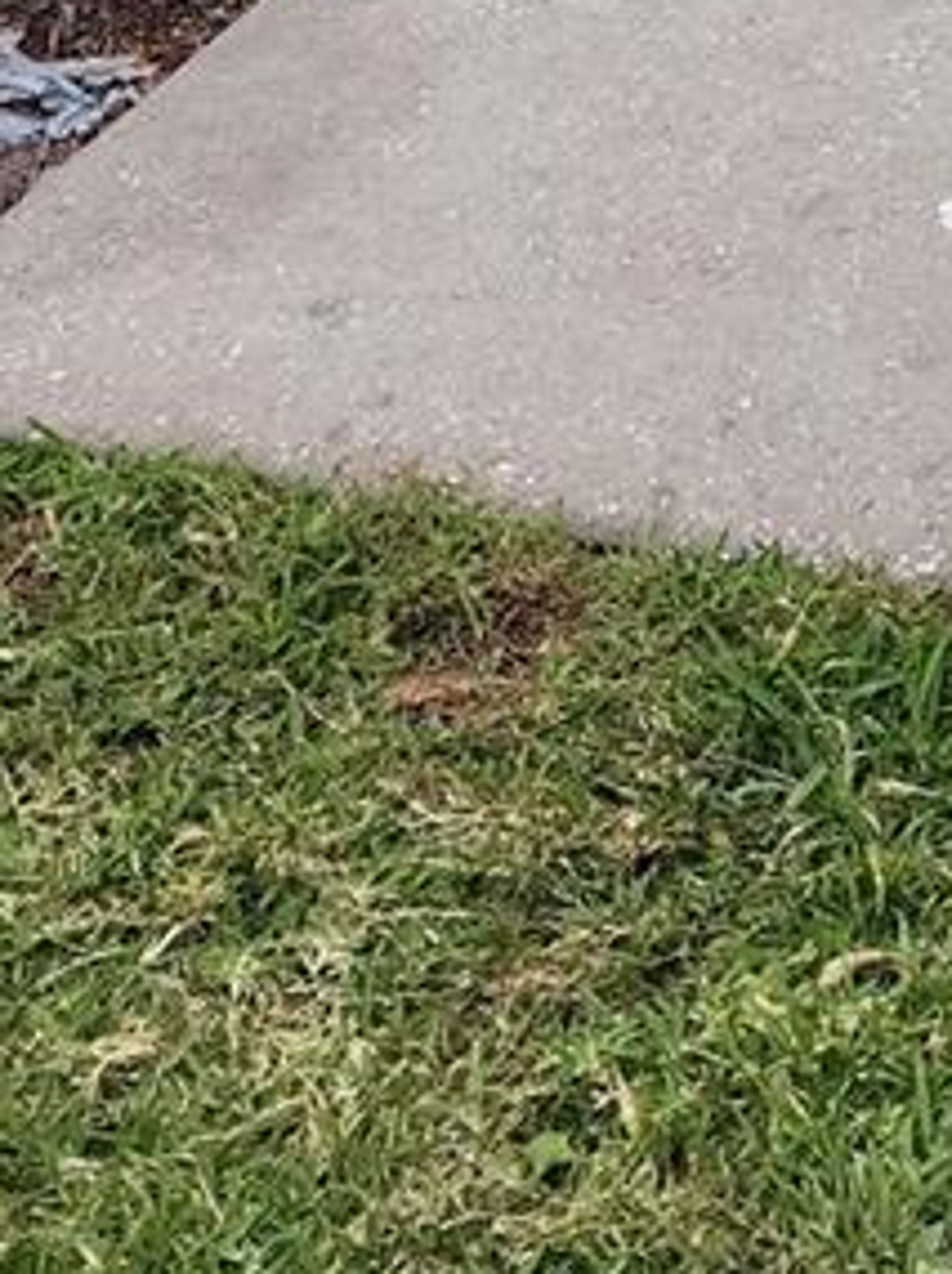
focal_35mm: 97
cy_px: -738
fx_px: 3565
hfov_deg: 14.7
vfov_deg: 17.7
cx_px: 1144
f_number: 1.8
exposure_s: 1/180
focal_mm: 6.4
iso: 200
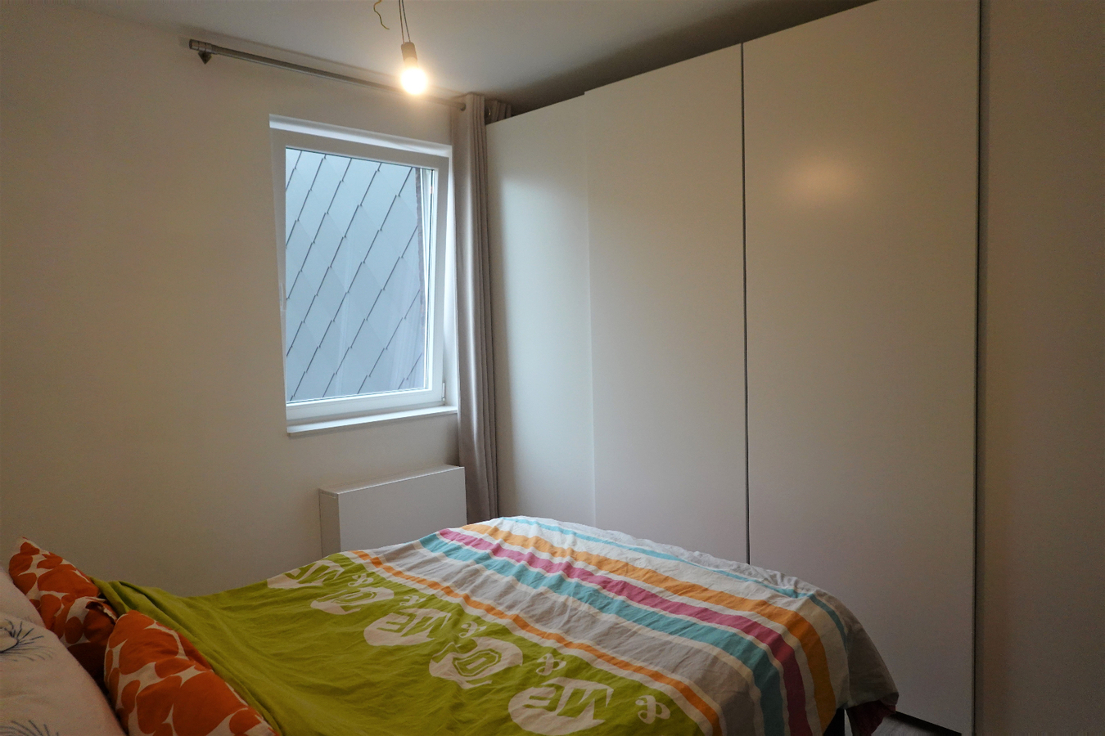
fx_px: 737
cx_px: 552
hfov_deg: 73.7
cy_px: 368
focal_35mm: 24
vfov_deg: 53.1
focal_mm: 9
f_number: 2.8
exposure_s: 1/500
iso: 800
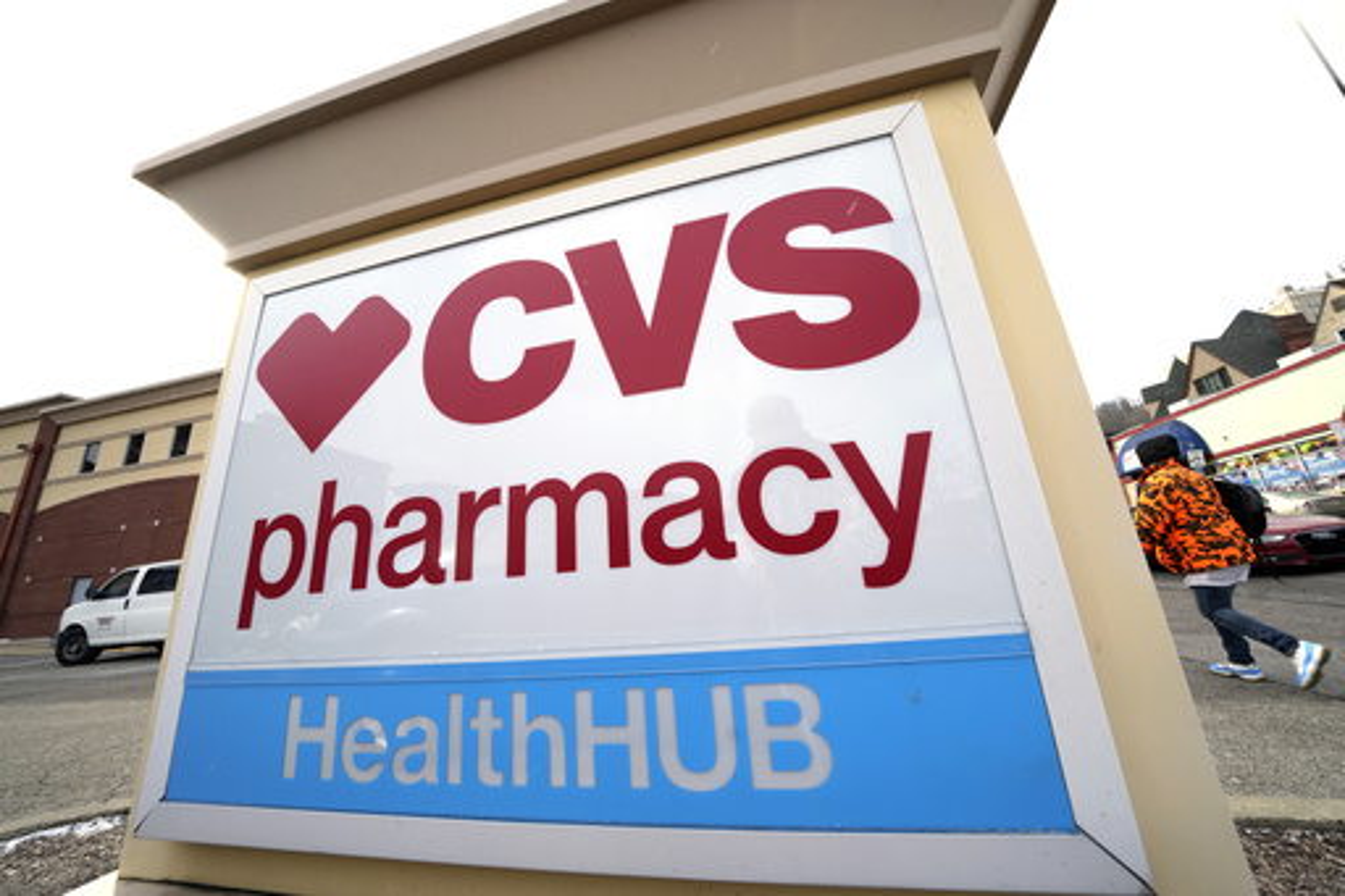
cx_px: 672
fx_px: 448
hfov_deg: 112.6
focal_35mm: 12
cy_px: 448
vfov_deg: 90.0
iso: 100
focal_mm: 12
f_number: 8
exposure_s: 1/160
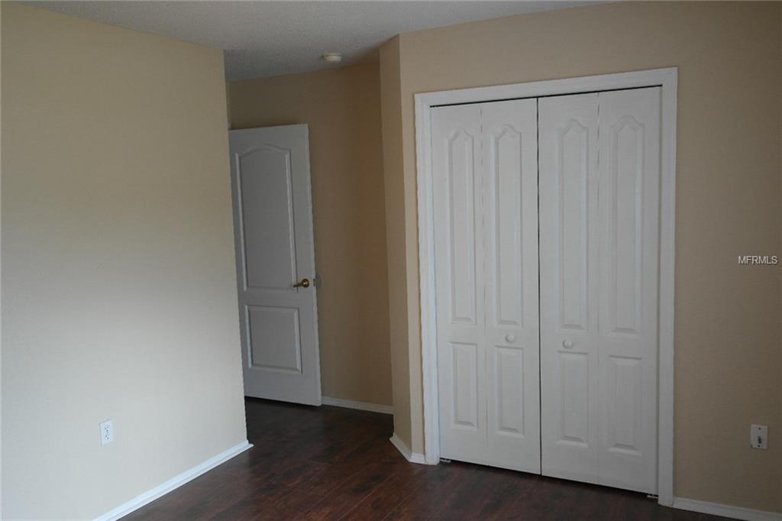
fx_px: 651
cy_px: 260
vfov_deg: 43.6
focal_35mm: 30
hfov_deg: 61.9
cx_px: 391
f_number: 3.5
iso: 400
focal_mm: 20
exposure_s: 1/80
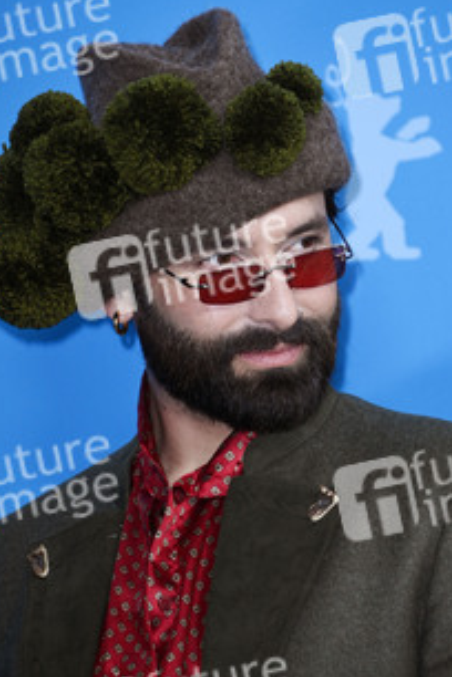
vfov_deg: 5.3
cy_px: 378
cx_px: 246
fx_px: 7382
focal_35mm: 392
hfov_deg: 3.5
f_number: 5.6
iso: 1250
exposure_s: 1/250
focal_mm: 300
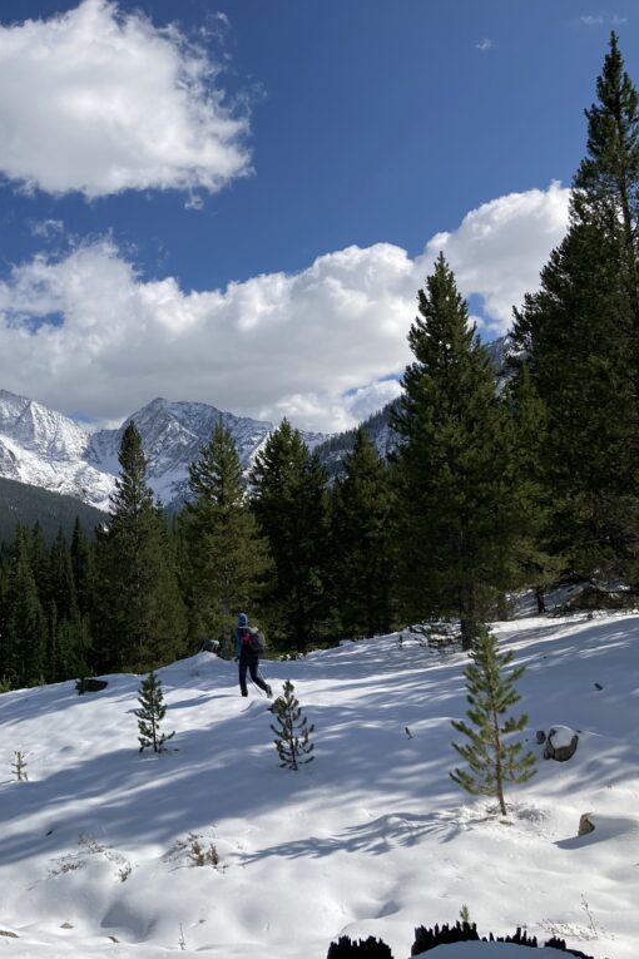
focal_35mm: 39
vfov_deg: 49.6
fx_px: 1038
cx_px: 18
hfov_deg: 31.9
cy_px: 479
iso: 20
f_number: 1.8
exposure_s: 1/4367
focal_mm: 3.99
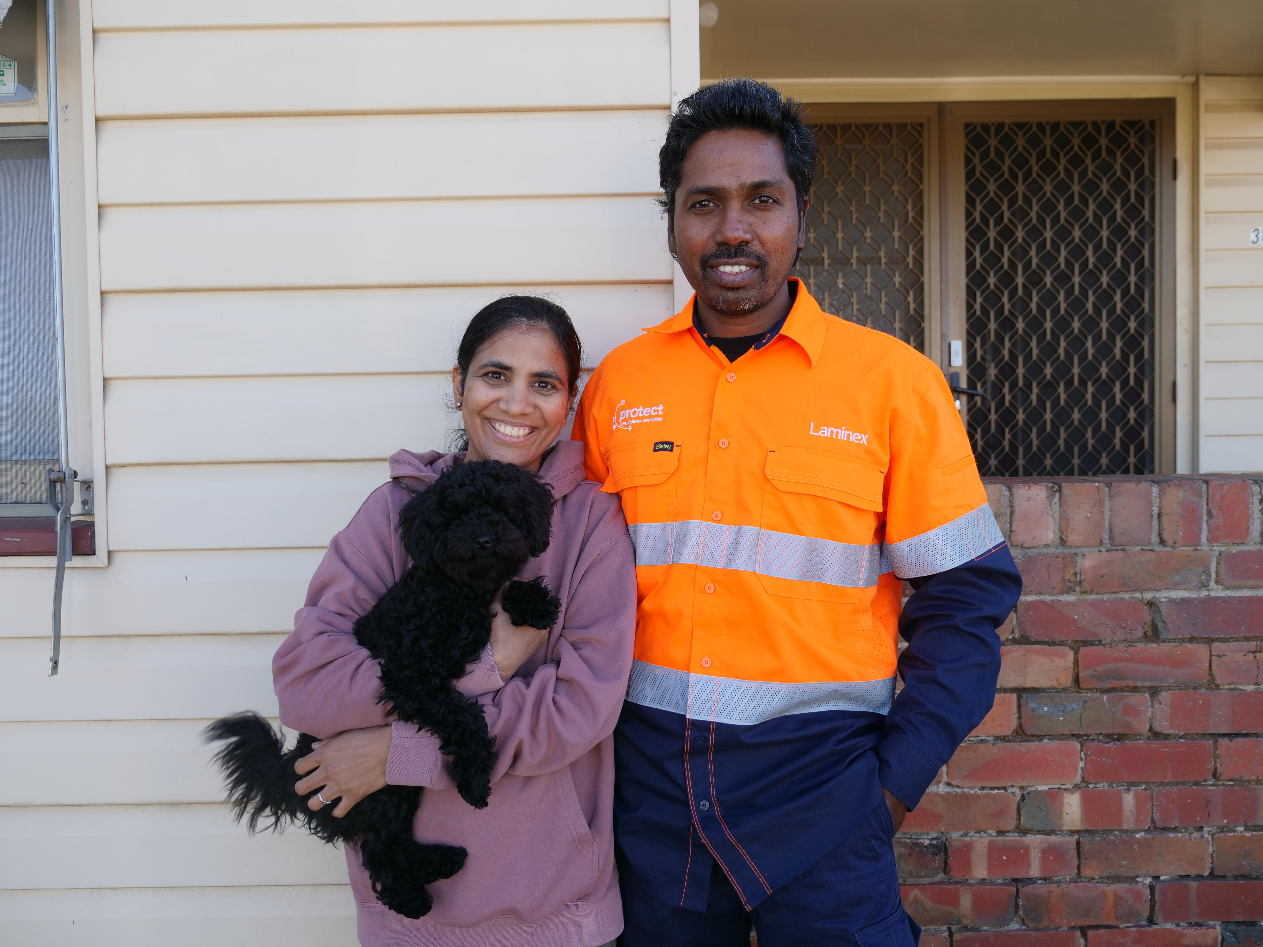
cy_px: 474
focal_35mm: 26
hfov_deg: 67.3
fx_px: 949
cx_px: 632
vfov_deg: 53.1
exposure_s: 1/500
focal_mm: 13
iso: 200
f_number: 3.2
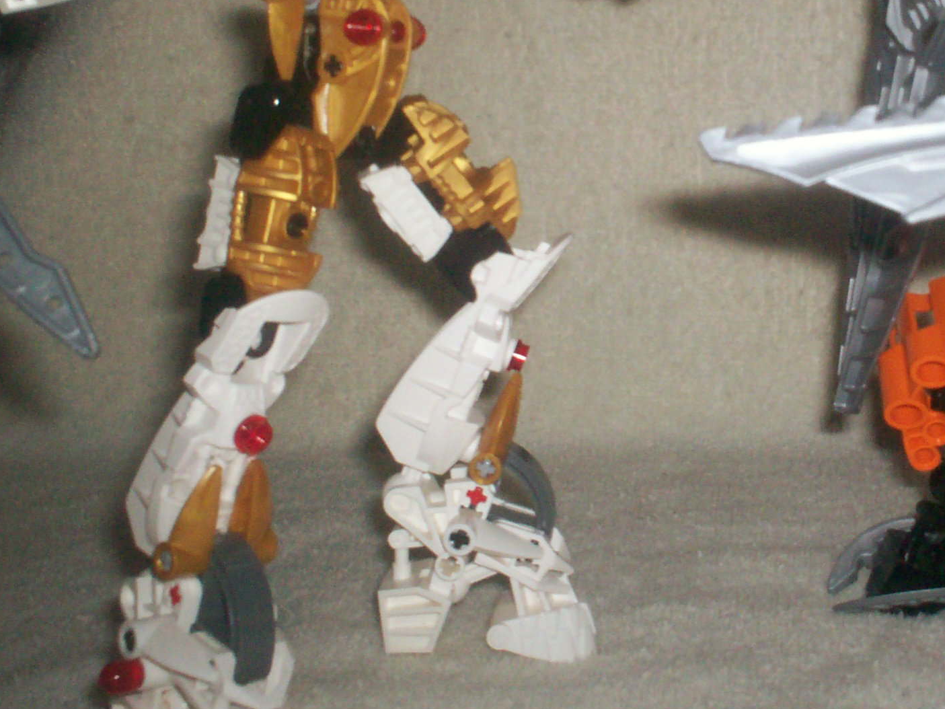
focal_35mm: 66
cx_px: 740
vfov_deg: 21.9
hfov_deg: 28.8
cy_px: 103
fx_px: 1802
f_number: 4.5
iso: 140
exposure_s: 1/60
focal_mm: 6
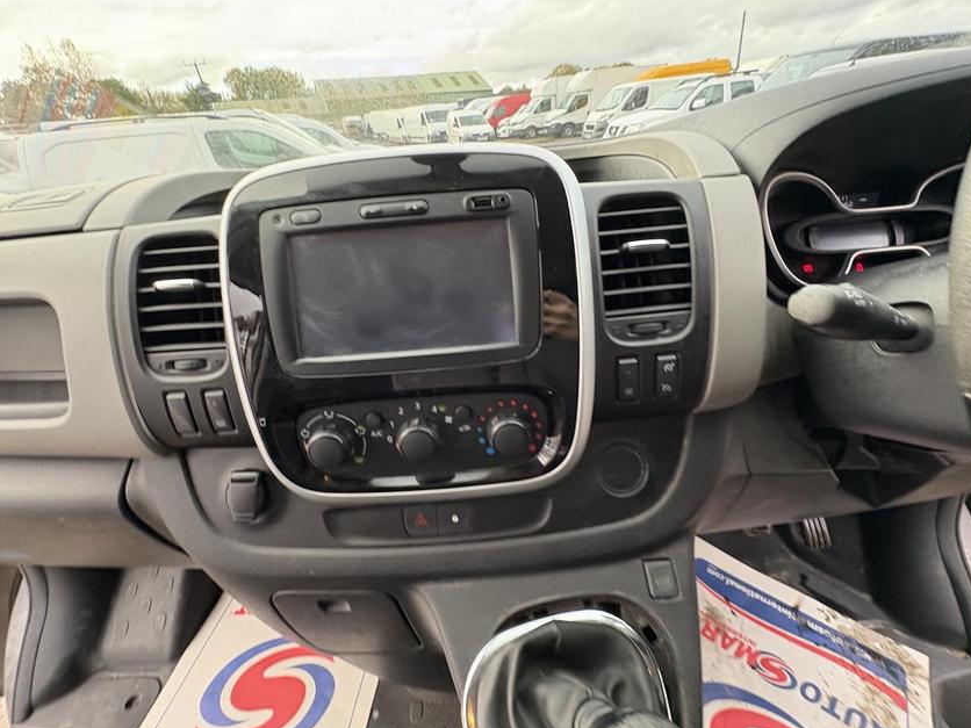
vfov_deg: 81.7
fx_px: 421
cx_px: 501
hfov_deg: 98.1
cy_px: 341
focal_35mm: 15
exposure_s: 1/60
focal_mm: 2.22
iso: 320
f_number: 2.2
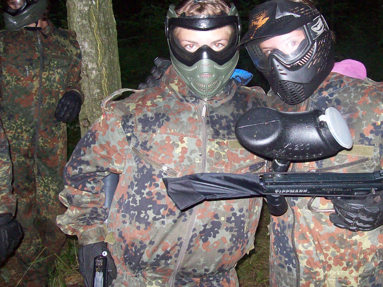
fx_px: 542
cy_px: 145
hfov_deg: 38.7
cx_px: 231
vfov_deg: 29.7
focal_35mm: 49
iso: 200
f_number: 2.7
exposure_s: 1/64
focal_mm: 6
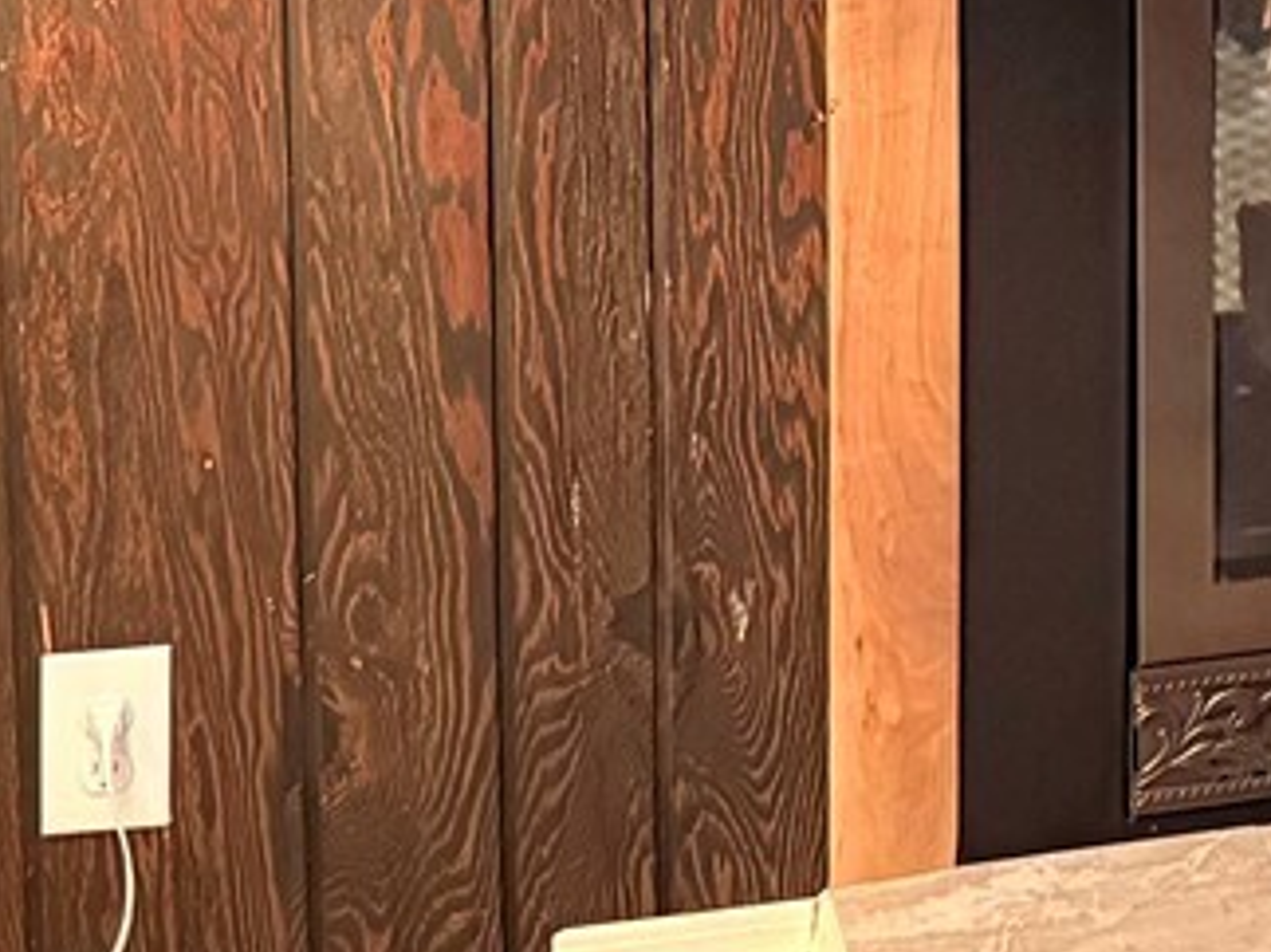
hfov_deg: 15.6
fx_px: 4368
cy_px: -445
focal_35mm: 119
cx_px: 1755
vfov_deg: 11.9
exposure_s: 1/30
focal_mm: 6.76
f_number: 1.78
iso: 800
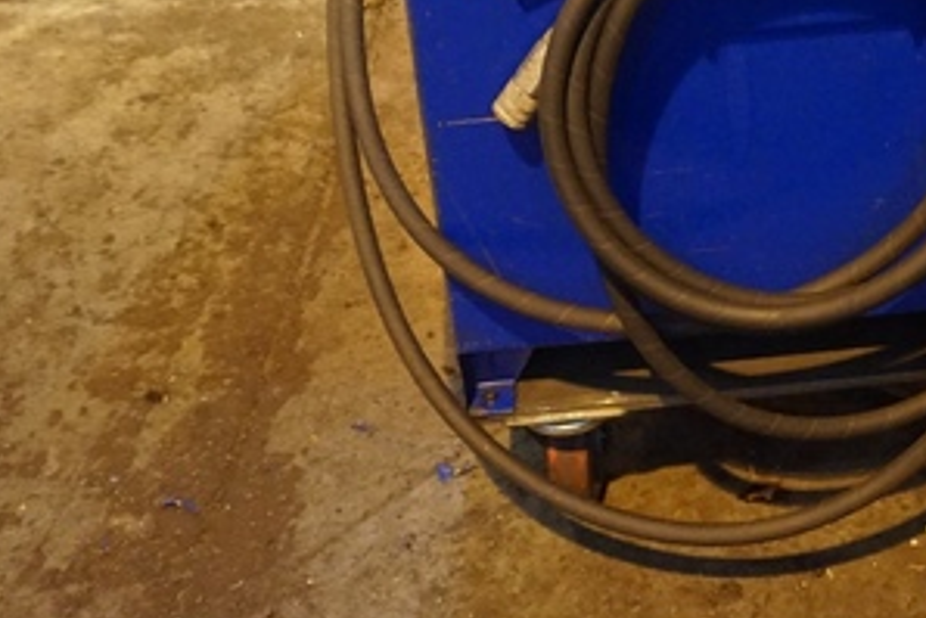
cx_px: 782
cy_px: -84
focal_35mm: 58
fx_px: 1493
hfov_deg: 33.2
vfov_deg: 22.0
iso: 3200
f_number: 3.5
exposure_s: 1/60
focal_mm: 16
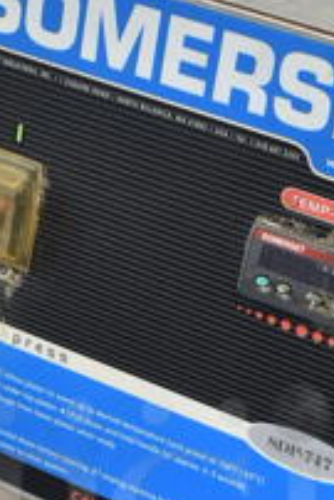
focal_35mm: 122
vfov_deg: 16.4
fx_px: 1695
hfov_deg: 11.3
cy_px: 514
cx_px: 156
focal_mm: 18
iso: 450
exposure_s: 1/30
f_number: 3.5
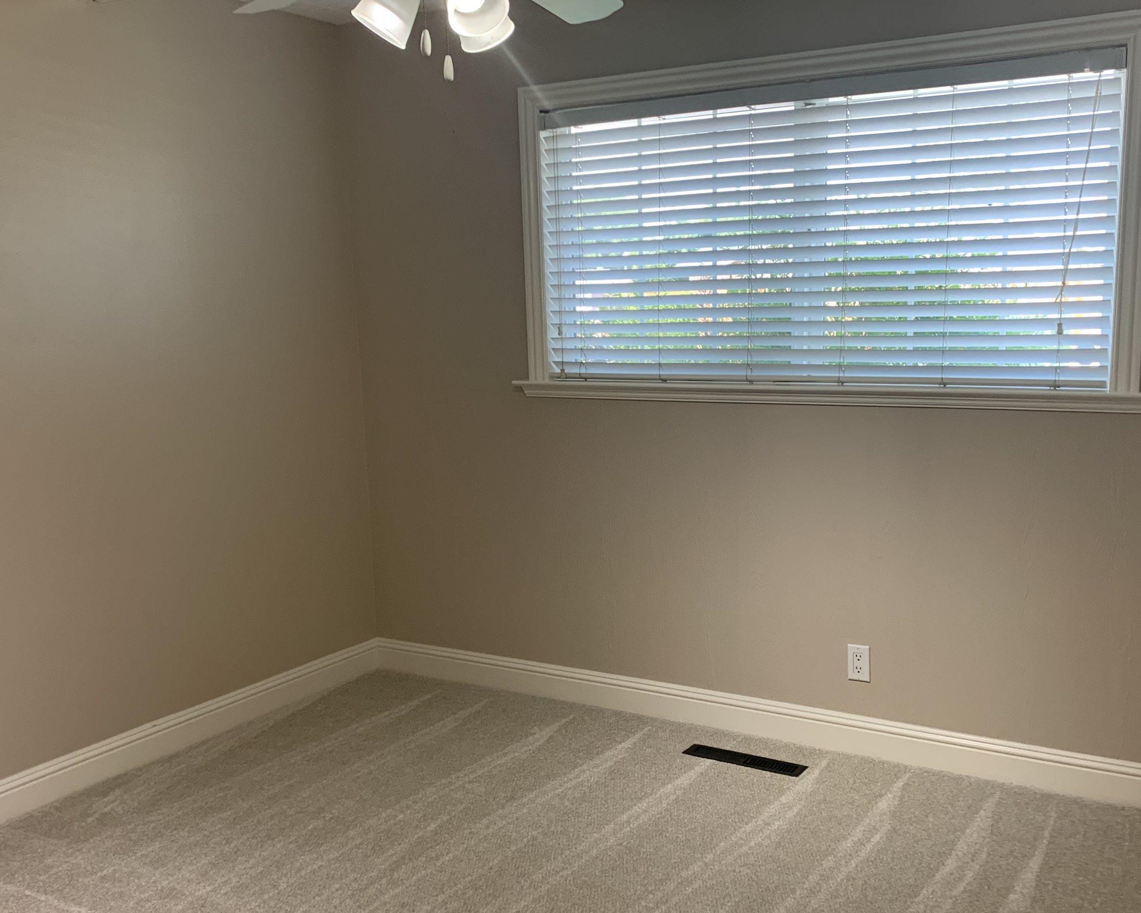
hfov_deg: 51.4
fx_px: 1182
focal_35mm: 35
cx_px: 636
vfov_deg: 42.2
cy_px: 507
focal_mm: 4.25
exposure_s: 1/60
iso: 64
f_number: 1.8
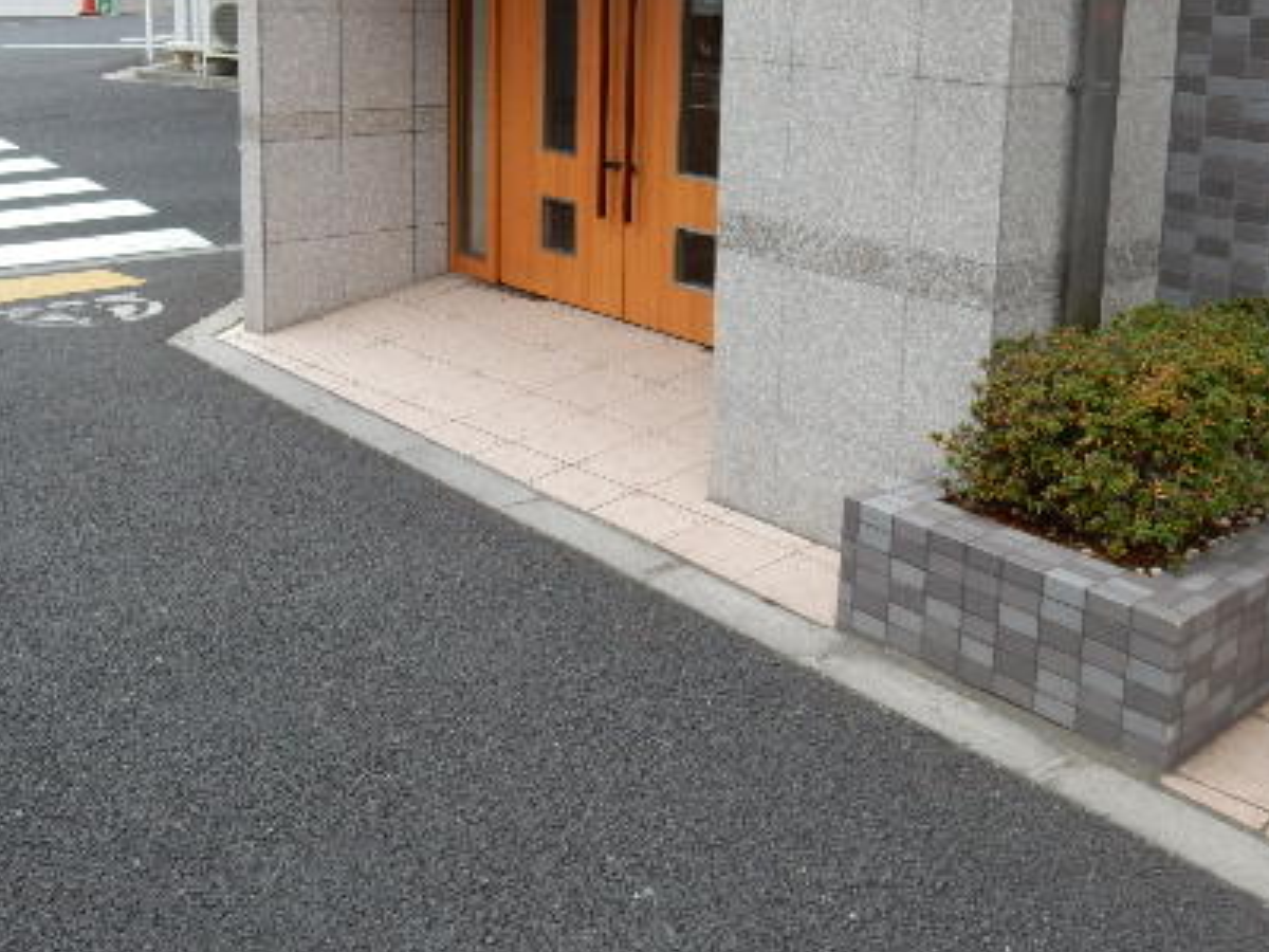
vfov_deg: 34.9
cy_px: 197
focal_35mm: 40
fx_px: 1466
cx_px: 755
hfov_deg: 46.6
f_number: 3.7
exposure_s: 1/80
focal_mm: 4.5
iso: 125
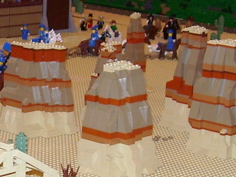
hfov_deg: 14.4
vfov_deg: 11.1
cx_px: -31
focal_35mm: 133
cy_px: 137
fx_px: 907
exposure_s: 1/60
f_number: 2.7
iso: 80
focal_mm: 6
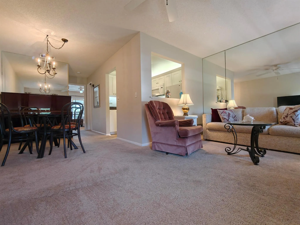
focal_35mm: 15
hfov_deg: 98.2
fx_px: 130
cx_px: 150
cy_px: 112
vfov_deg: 81.7
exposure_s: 1/120
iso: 800
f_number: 2
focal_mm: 2.3
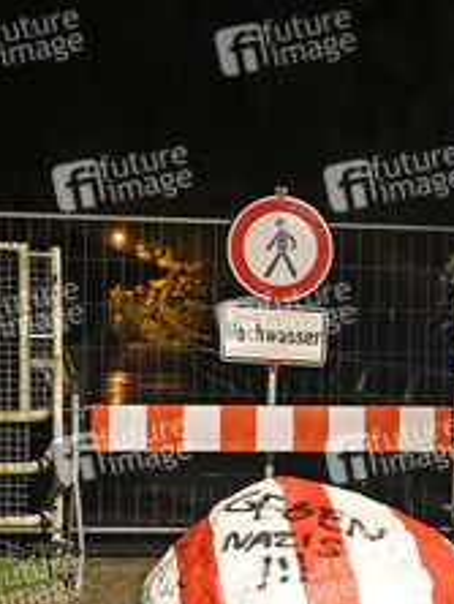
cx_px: 322
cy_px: 384
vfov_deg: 24.3
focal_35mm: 80
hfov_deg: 18.4
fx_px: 1396
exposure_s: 1/60
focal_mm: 41
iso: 6400
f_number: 2.8
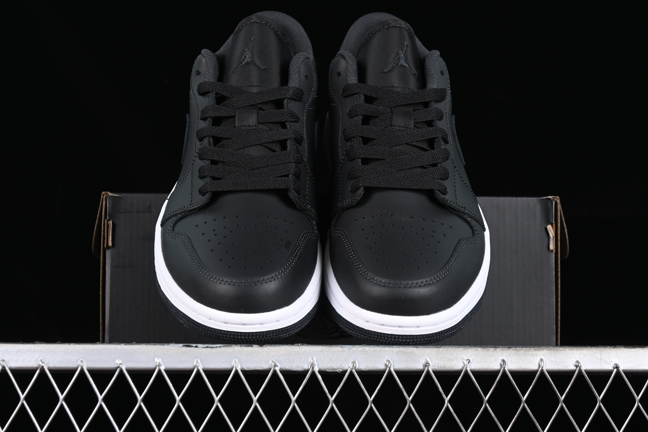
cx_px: 324
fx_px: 1350
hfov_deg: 27.0
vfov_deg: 18.2
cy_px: 216
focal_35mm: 75
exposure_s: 1/60
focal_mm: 50
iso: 160
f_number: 6.3
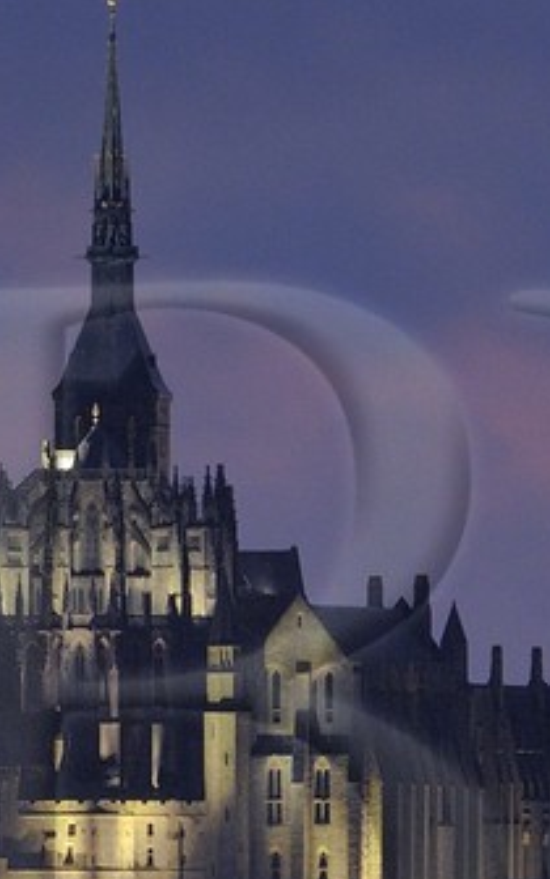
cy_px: 717
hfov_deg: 0.6
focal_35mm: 2181
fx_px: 52307
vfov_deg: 1.0
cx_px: 563
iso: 100
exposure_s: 1.1
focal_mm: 300
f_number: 6.3
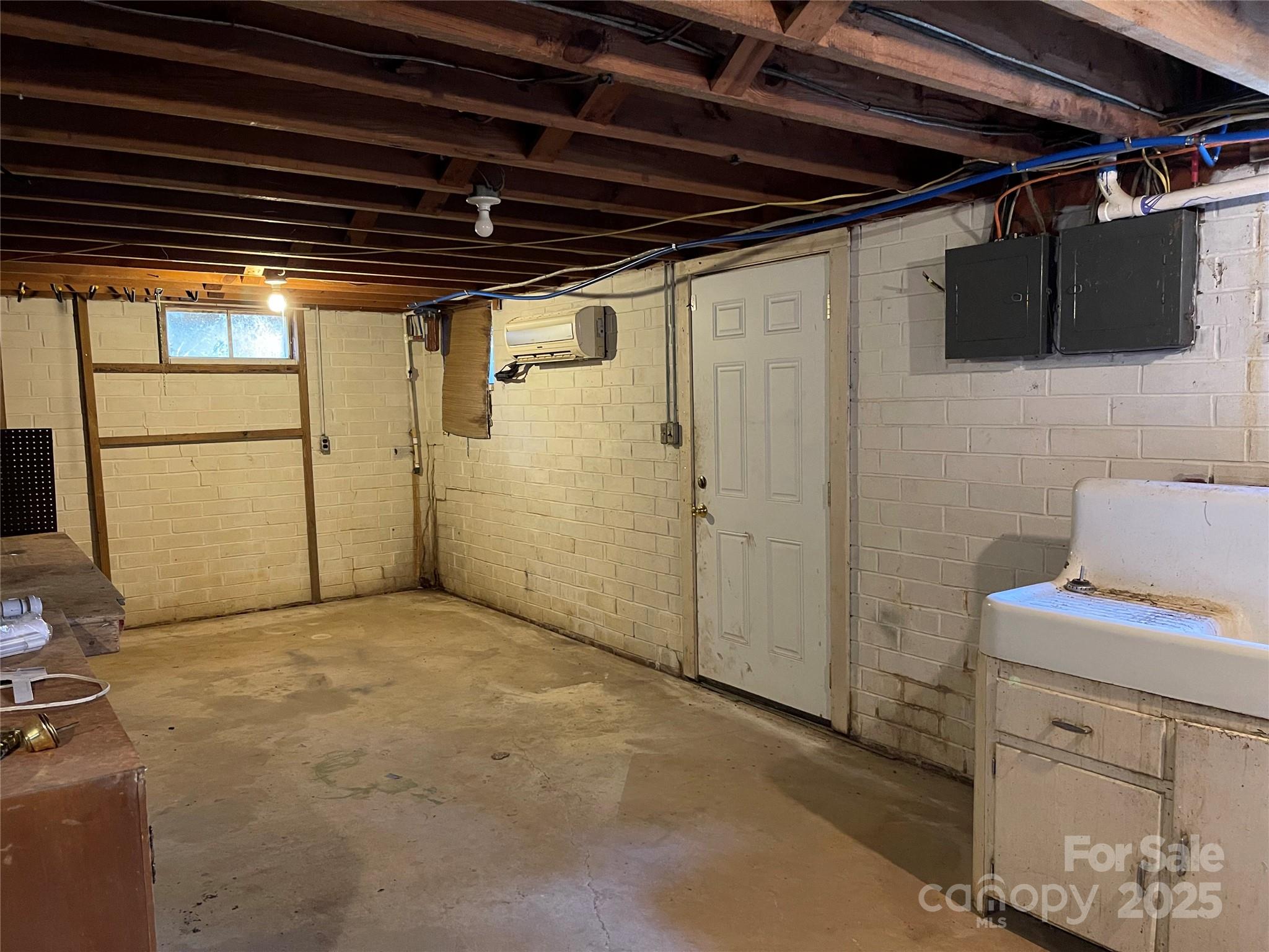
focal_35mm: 25
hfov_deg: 69.4
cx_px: 634
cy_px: 476
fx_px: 916
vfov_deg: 54.9
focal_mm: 5.1
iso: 500
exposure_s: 1/30
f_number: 1.6
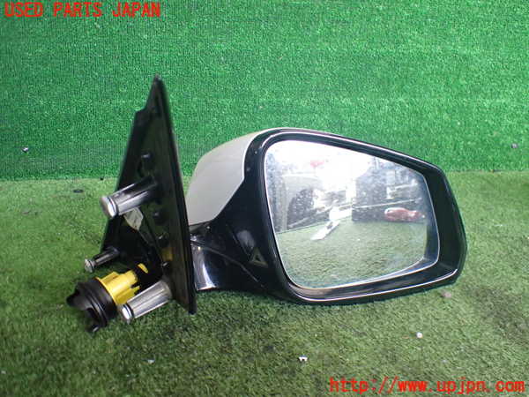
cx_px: 264
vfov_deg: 46.8
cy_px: 198
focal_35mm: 30
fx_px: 458
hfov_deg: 60.0
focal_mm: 5.4
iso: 500
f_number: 2.3
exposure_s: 1/125
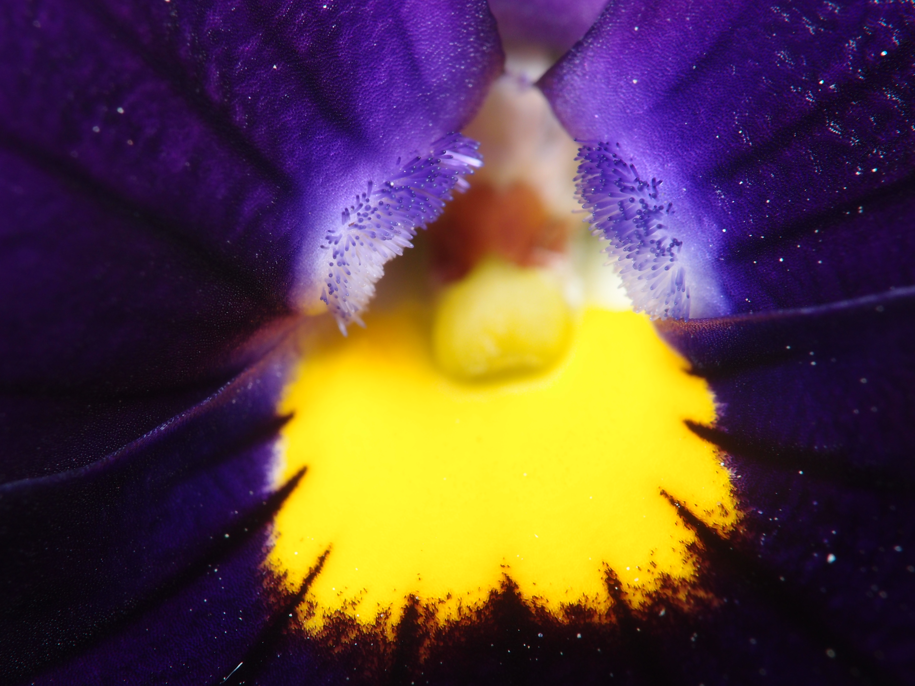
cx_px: 458
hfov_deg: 10.4
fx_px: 5022
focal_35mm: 190
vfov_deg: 7.8
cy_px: 343
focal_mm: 40.8
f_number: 8
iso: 100
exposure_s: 1/200
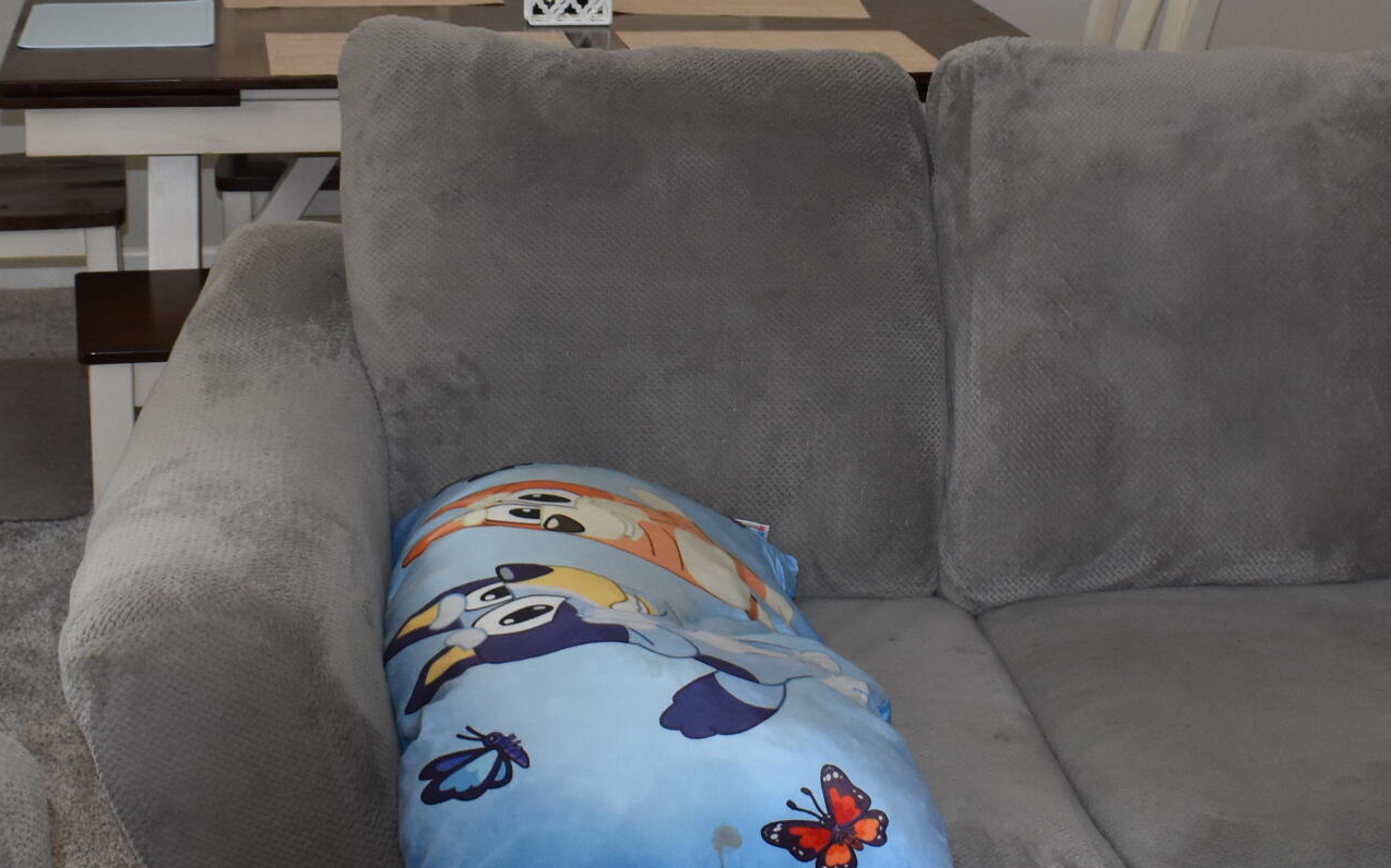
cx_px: 760
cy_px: 263
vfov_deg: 18.0
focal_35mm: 72
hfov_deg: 28.6
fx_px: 2729
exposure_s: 1/80
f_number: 4.5
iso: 800
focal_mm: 20
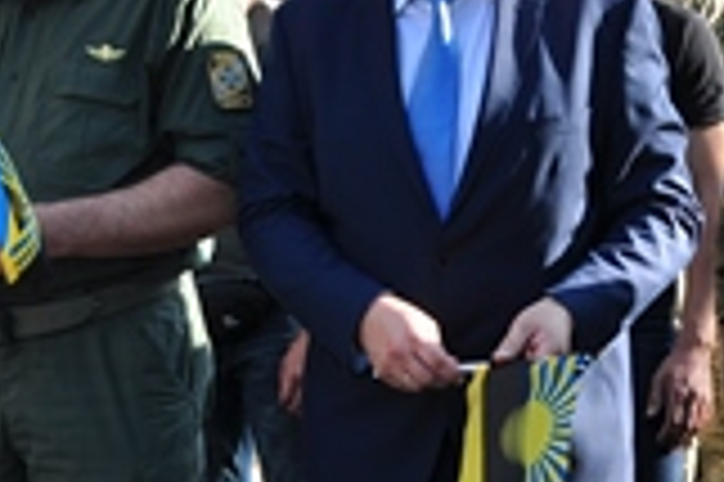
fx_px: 2471
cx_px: 36
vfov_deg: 11.1
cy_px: 137
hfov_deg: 16.4
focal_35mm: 123
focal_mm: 22
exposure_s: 1/250
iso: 200
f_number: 5.6
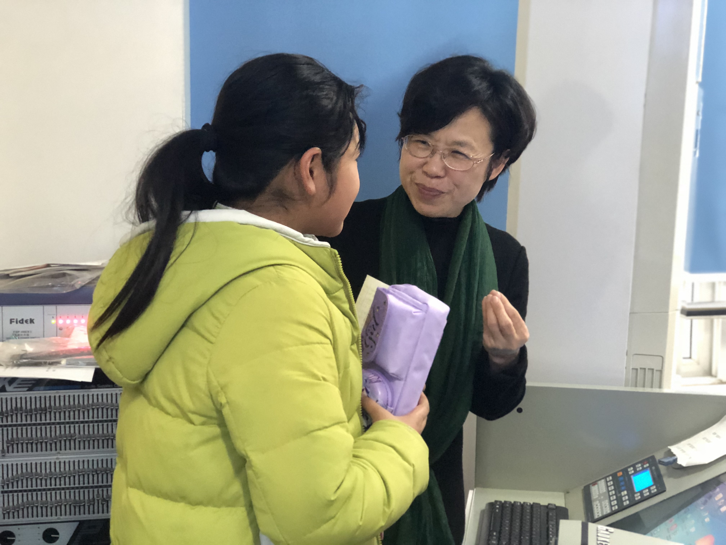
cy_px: 272
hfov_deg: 33.8
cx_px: 363
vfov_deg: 25.7
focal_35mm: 57
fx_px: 1195
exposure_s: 1/50
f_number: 2.8
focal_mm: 6.6
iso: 1250
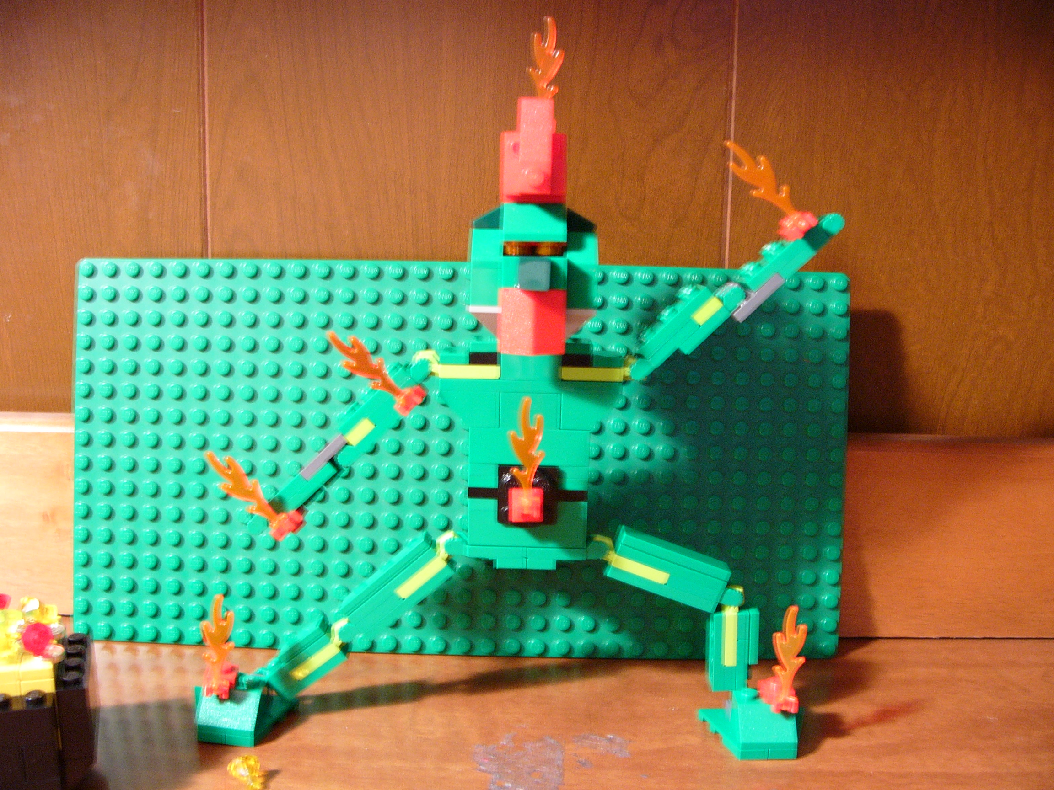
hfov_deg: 51.4
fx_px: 1096
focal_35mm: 36
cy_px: 395
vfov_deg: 39.7
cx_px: 527
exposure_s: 1/1.3
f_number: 2.8
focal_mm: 6
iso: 100
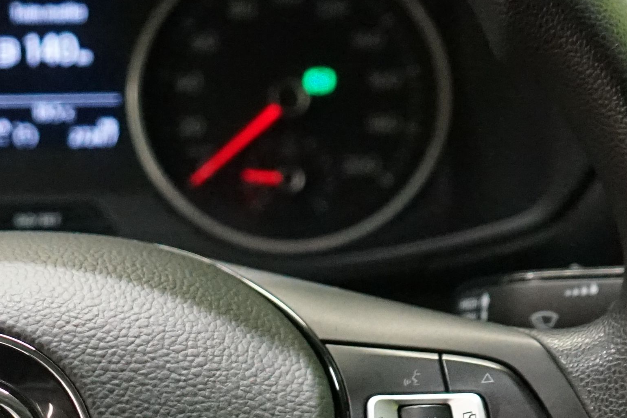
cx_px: 101
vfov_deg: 12.4
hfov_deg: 18.5
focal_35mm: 109
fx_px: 1899
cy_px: 419
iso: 6400
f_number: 3.5
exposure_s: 1/125
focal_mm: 28
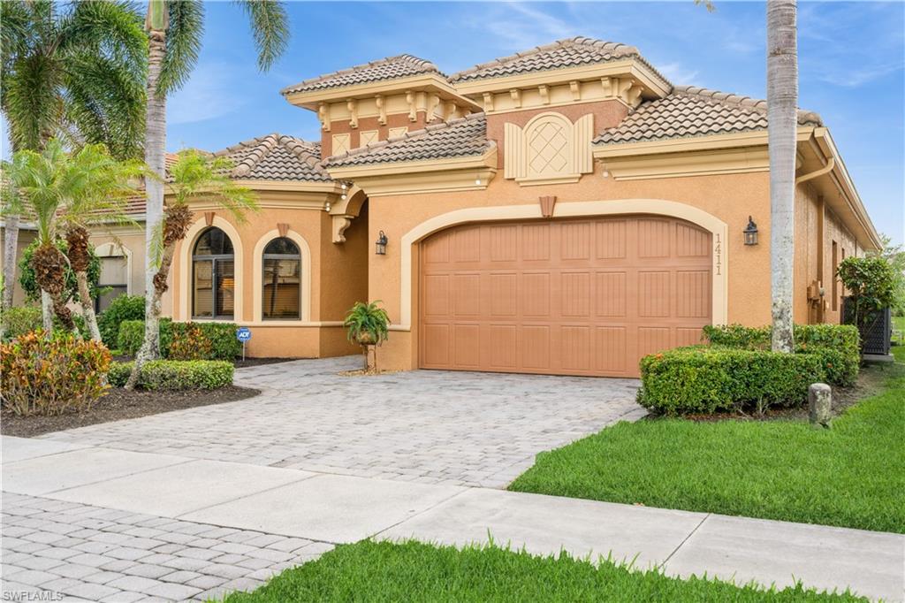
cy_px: 302
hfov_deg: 57.2
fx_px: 829
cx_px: 452
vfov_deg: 39.9
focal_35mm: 33
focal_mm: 33
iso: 200
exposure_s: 1/100
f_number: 8
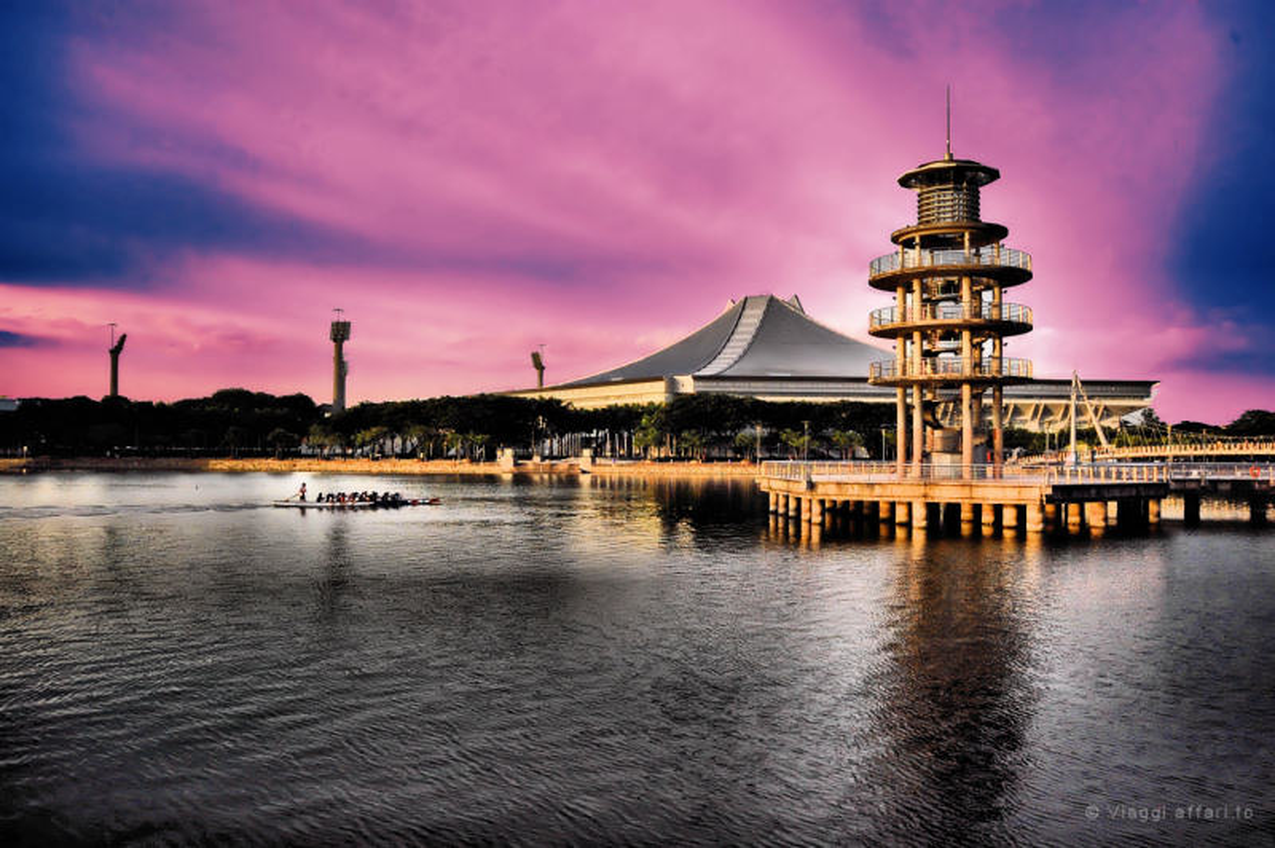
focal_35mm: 30
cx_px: 638
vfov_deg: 43.5
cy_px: 424
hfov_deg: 62.0
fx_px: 1062
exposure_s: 1/640
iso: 800
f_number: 8
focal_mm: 20
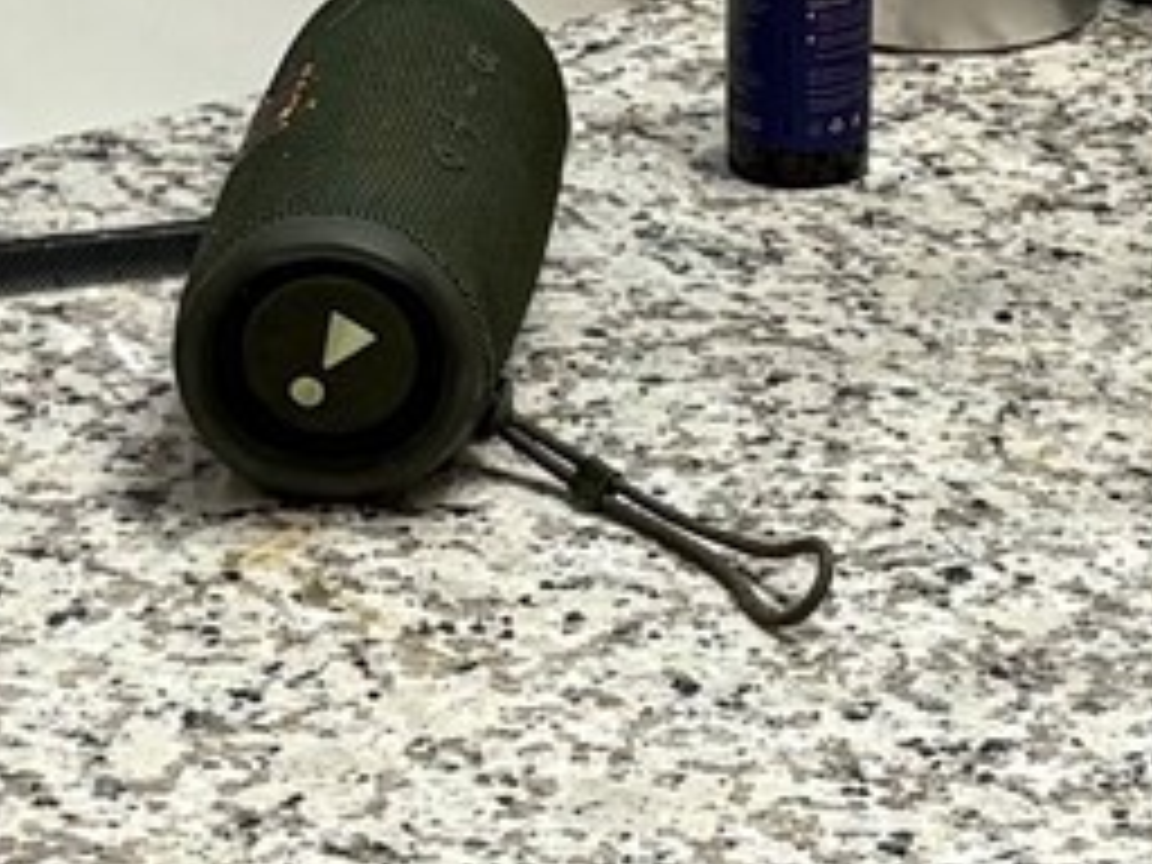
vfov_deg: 7.1
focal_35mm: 208
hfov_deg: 9.5
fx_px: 6922
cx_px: 1004
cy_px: 468
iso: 125
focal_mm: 5.96
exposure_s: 1/120
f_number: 1.6
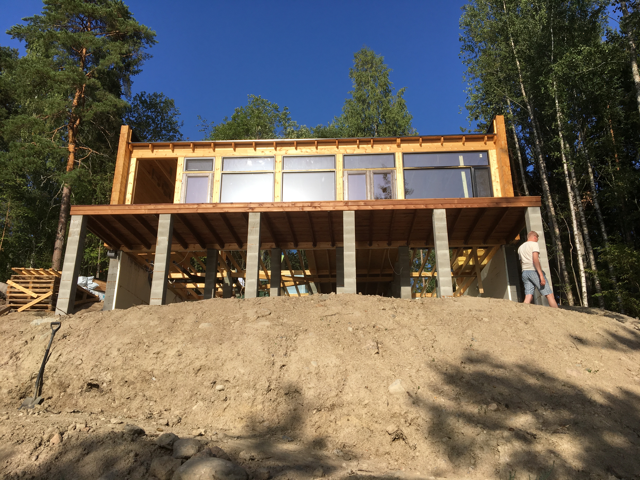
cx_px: 320
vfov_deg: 48.2
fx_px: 536
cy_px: 240
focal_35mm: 29
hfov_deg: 61.7
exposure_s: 1/1748
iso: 25
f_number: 2.2
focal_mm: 4.15
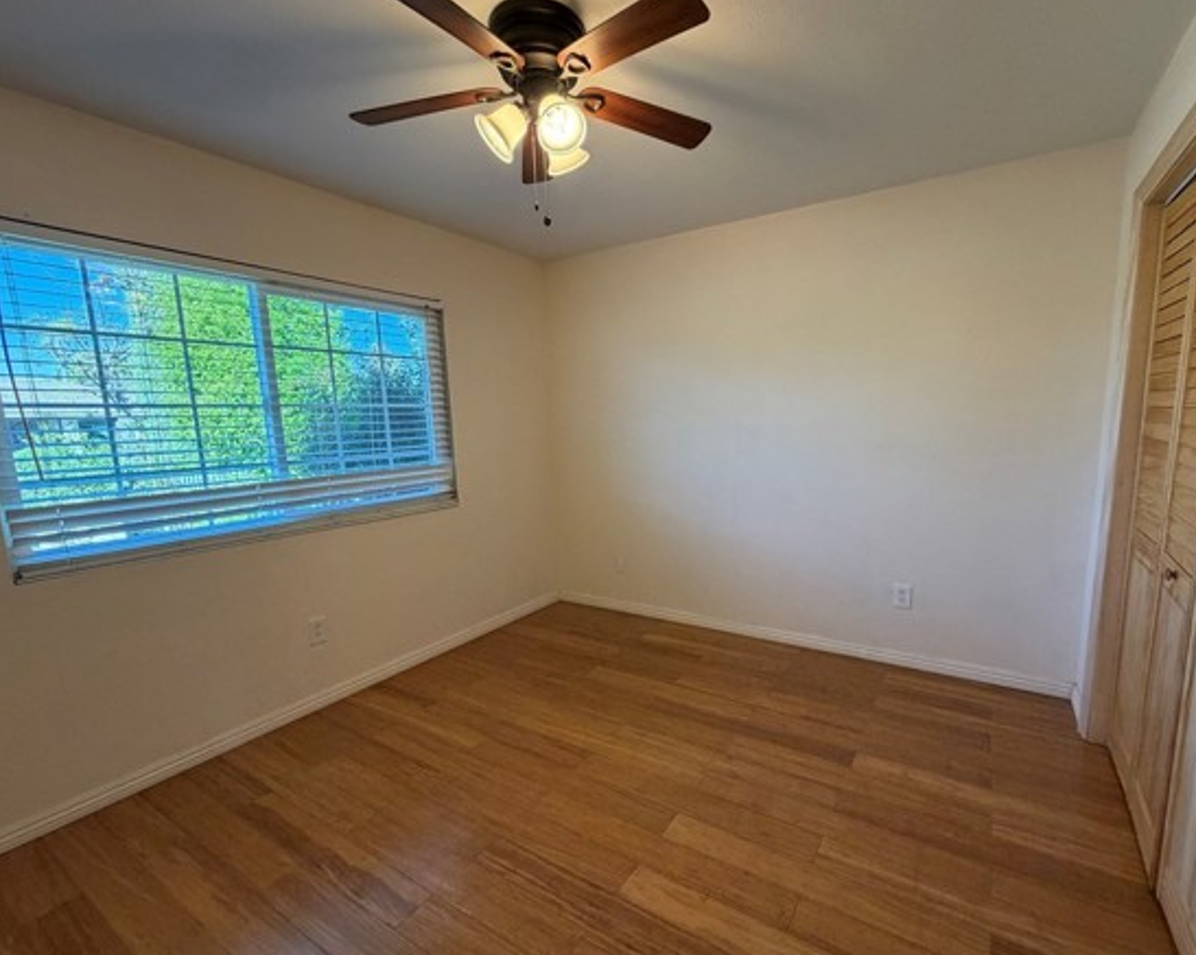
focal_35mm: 16
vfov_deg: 80.3
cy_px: 500
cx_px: 643
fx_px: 566
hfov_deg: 93.0
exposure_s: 1/120
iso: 250
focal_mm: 2.22
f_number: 2.2
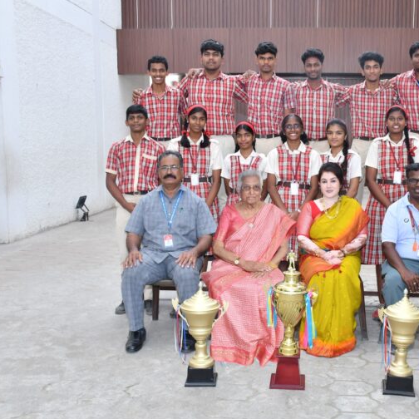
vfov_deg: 38.3
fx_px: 603
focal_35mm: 44
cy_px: 211
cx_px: 285
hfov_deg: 37.8
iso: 500
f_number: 9
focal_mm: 23
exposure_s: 1/160
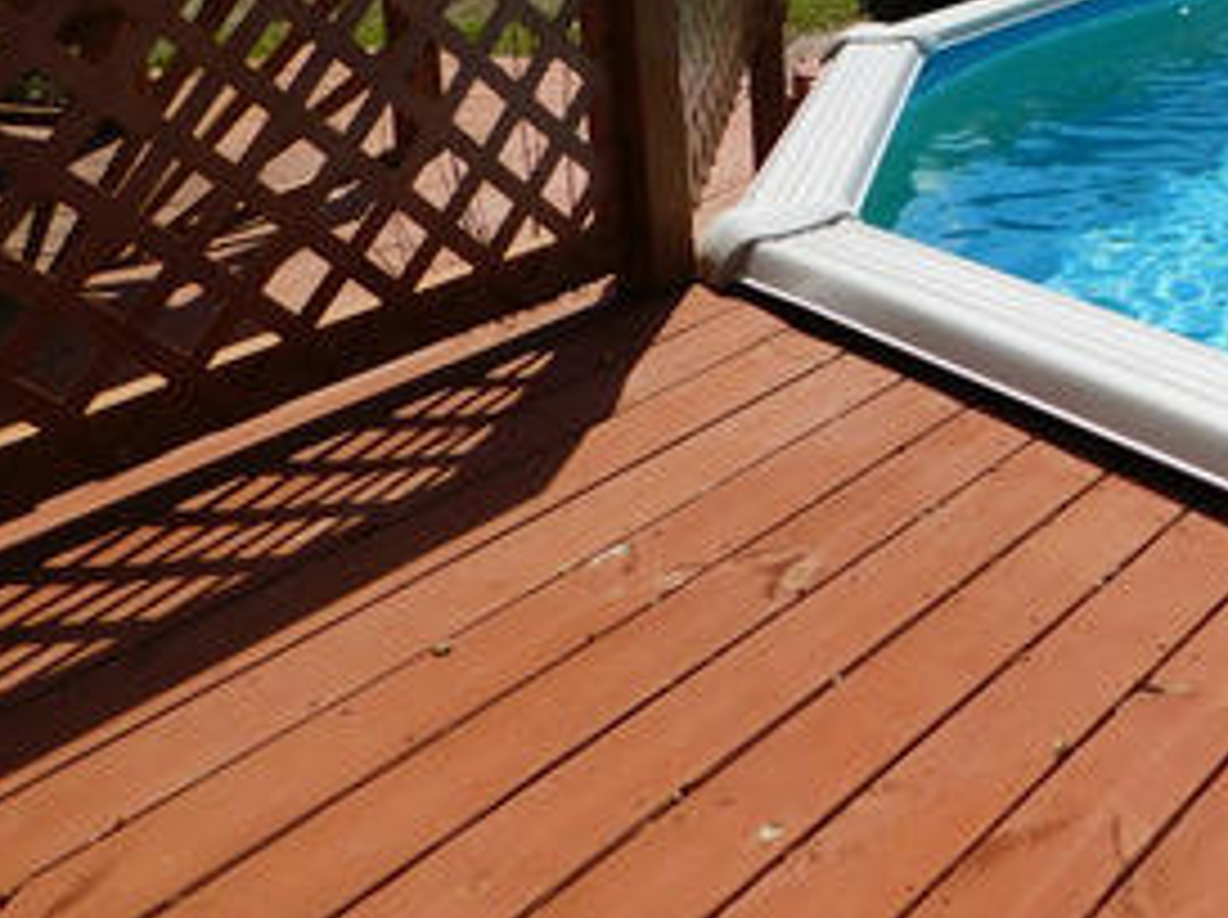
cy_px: -122
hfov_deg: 31.2
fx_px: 1913
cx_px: 1385
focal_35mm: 54
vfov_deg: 24.9
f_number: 6
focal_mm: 4
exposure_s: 1/800
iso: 125
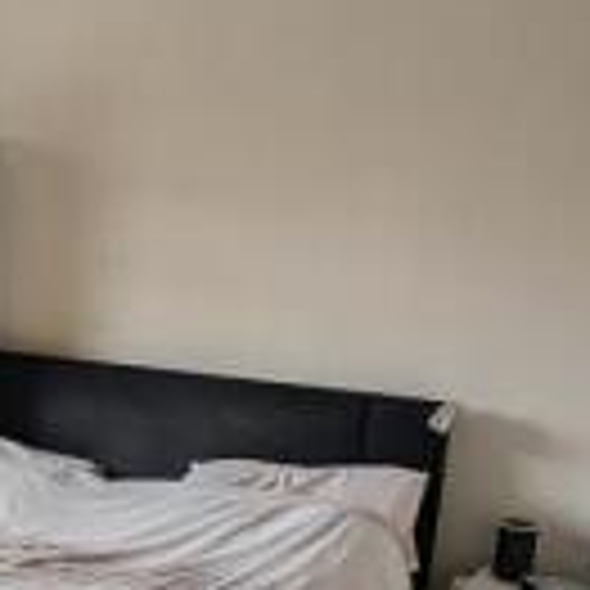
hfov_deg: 33.0
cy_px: 430
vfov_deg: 35.4
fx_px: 906
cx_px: -5
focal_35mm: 47
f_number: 1.7
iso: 76
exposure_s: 1/117
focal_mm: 2.02
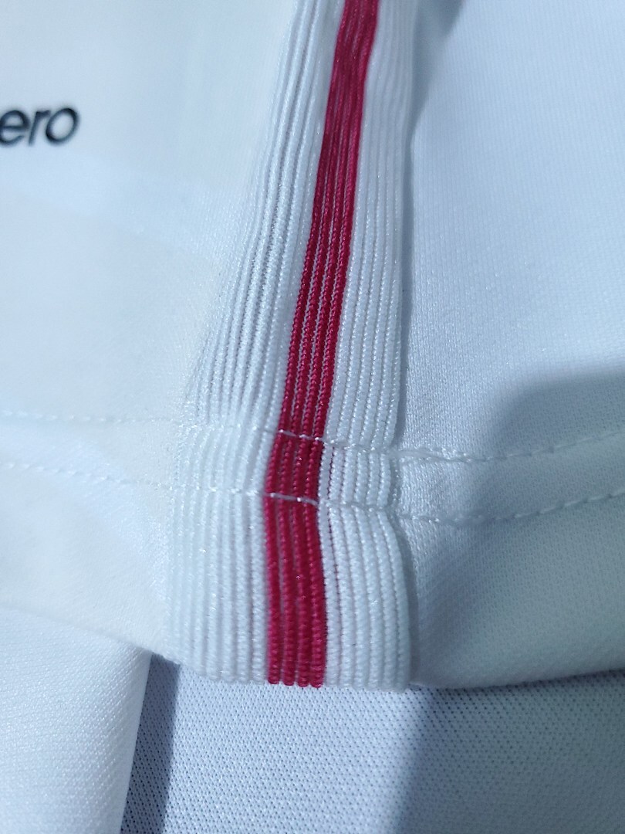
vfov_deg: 67.3
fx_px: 626
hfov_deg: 53.1
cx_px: 312
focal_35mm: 26
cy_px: 417
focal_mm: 4.3
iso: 250
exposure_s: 1/30
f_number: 1.5
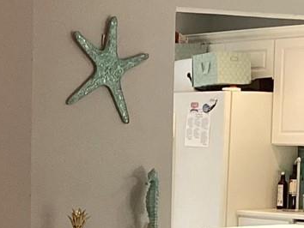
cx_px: -161
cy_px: 267
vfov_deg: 10.4
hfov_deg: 13.2
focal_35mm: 140
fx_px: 1230
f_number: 2.4
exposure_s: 1/50
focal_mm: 3.3
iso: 250
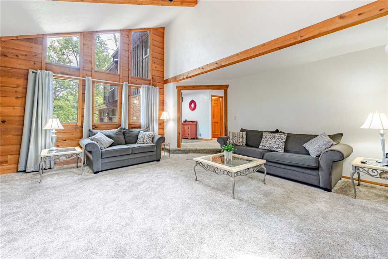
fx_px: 151
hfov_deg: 104.2
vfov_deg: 81.2
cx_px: 194
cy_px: 130
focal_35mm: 14
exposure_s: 1/13
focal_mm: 14
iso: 250
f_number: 13
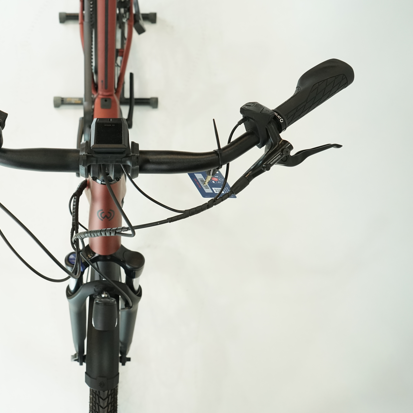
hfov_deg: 44.7
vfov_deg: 46.0
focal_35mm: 36
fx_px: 486
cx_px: 110
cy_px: 208
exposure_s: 1/200
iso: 1600
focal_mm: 28
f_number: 6.3
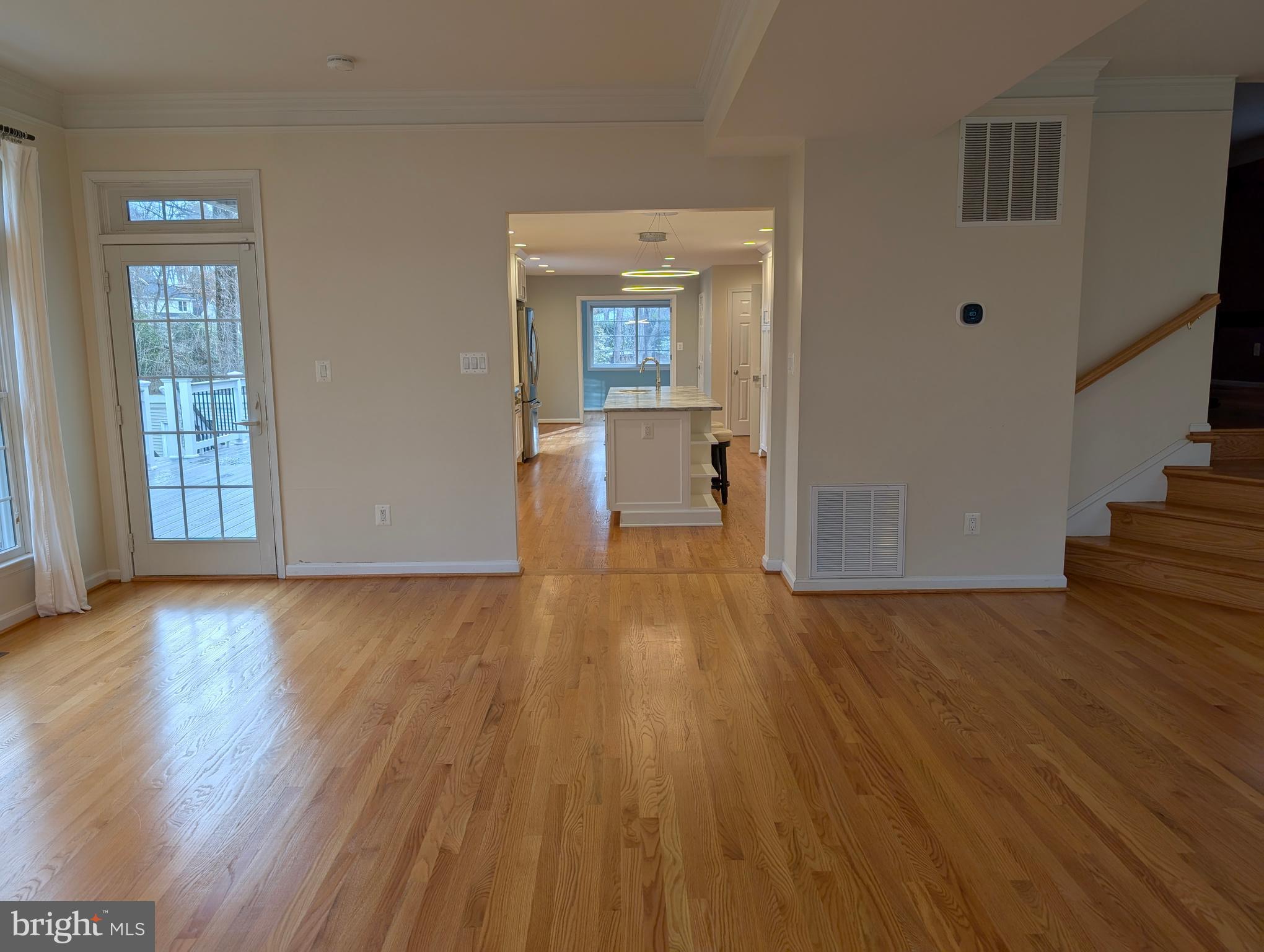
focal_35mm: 24
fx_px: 878
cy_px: 476
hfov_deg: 71.5
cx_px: 632
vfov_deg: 56.9
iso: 21
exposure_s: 1/409
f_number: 1.68
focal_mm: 6.9
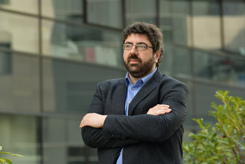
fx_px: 1021
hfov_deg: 13.7
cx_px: 122
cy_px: 82
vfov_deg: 9.1
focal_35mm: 150
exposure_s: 1/640
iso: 1000
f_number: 5
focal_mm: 150
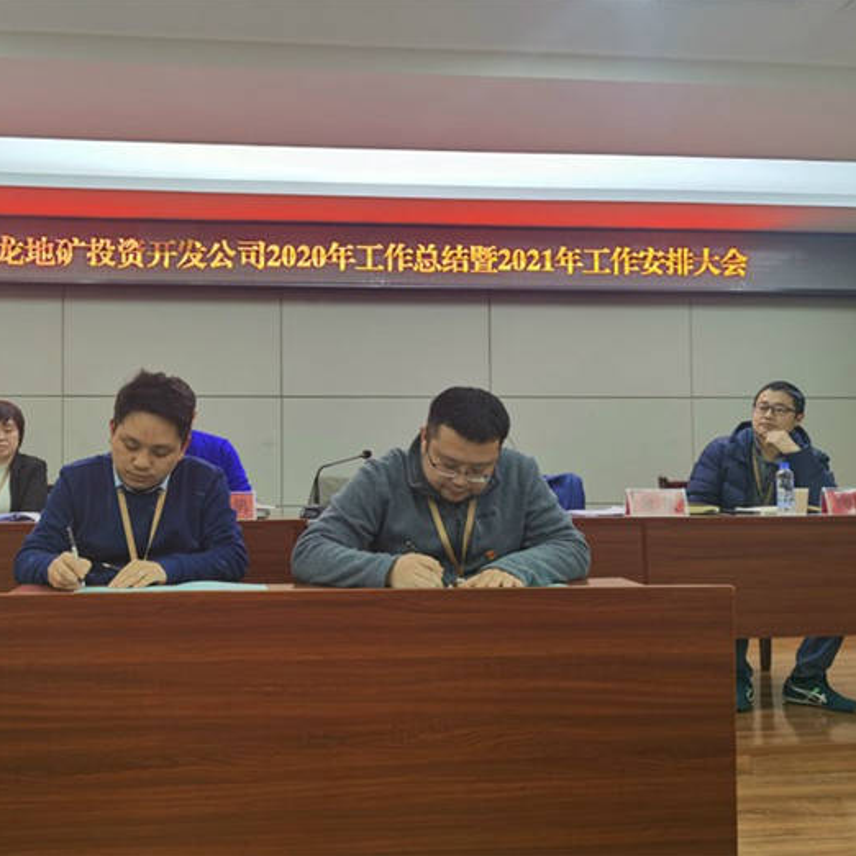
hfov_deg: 50.7
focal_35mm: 32
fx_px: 895
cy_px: 427
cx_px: 333
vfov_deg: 51.1
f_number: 1.6
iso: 100
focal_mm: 5.56
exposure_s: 1/100
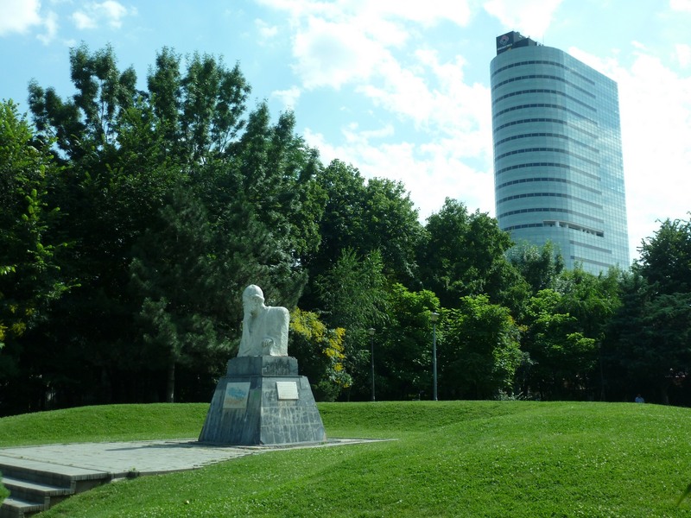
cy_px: 259
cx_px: 346
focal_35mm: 38
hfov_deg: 49.0
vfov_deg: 37.7
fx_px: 759
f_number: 3.8
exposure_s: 1/500
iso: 100
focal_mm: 6.8
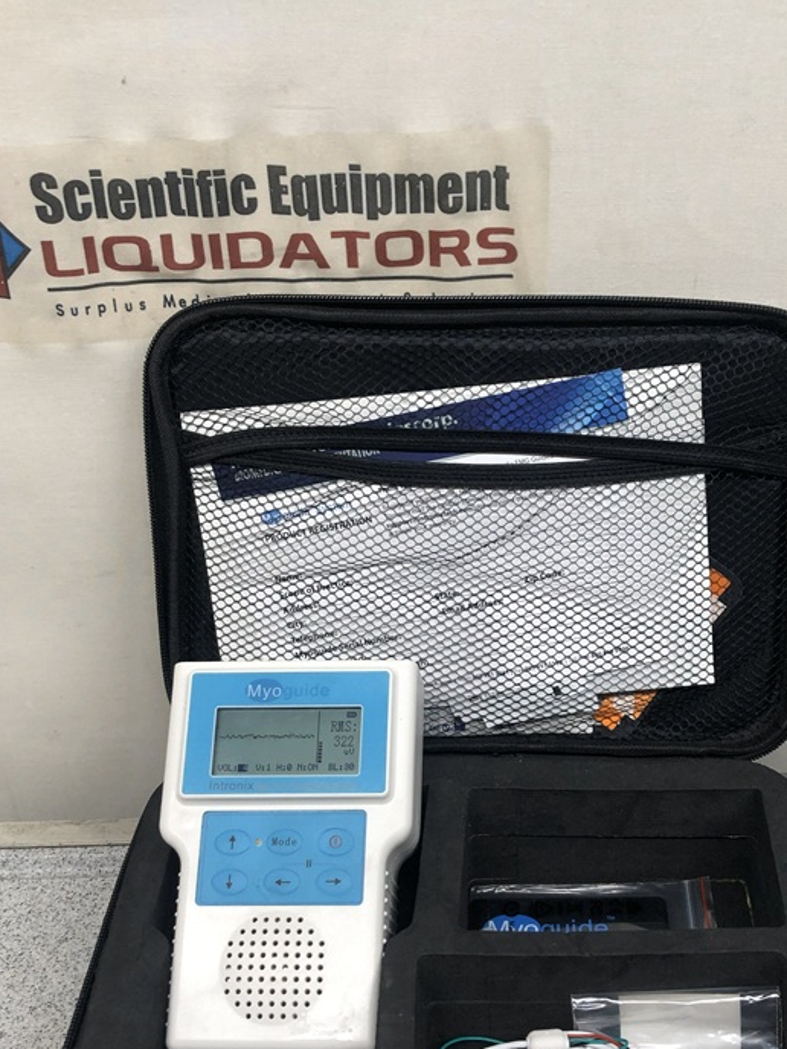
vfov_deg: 45.6
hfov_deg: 35.0
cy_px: 619
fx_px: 1243
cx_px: 485
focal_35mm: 41
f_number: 1.8
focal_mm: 3.99
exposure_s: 1/30
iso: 25
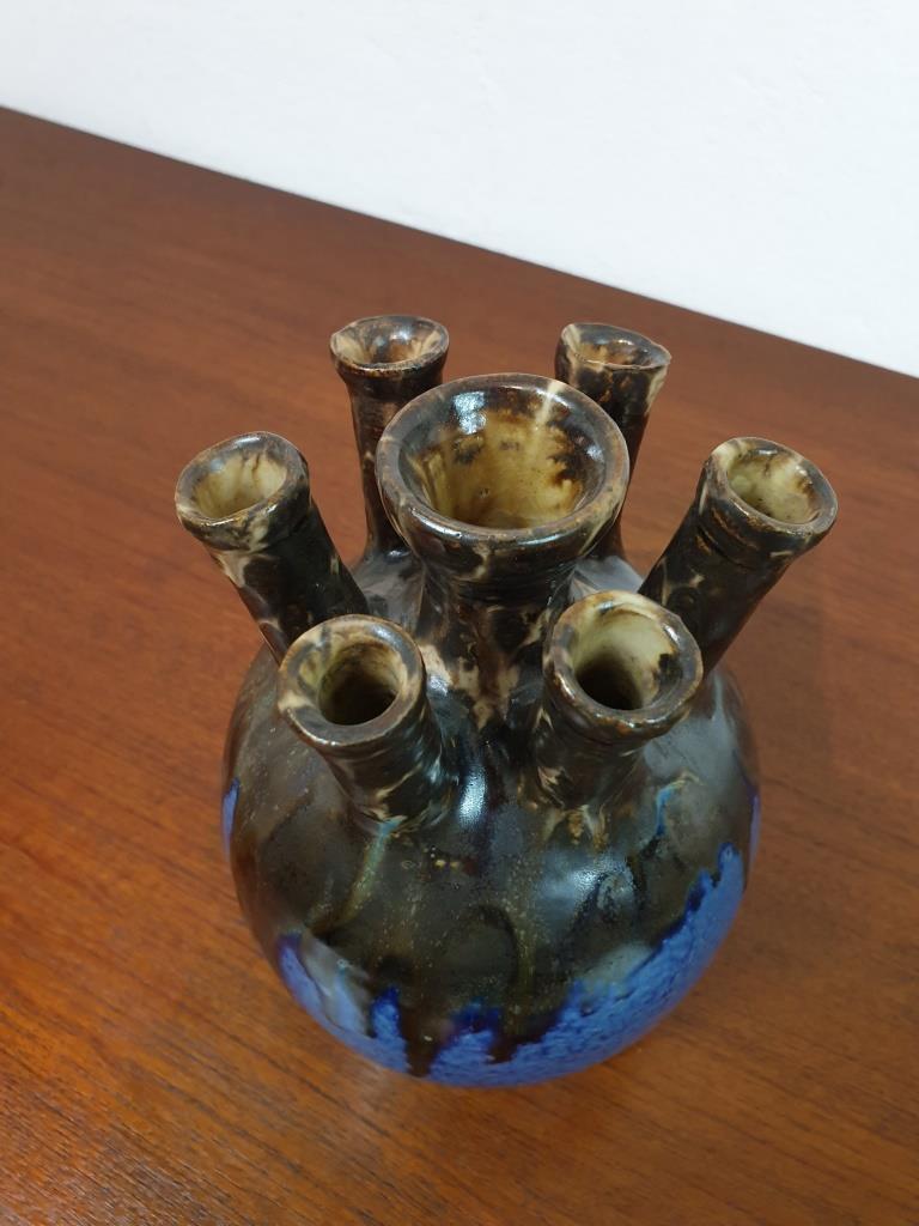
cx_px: 460
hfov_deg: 53.1
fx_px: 920
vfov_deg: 67.3
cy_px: 613
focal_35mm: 26
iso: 320
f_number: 2.4
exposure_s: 1/33
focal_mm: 4.3
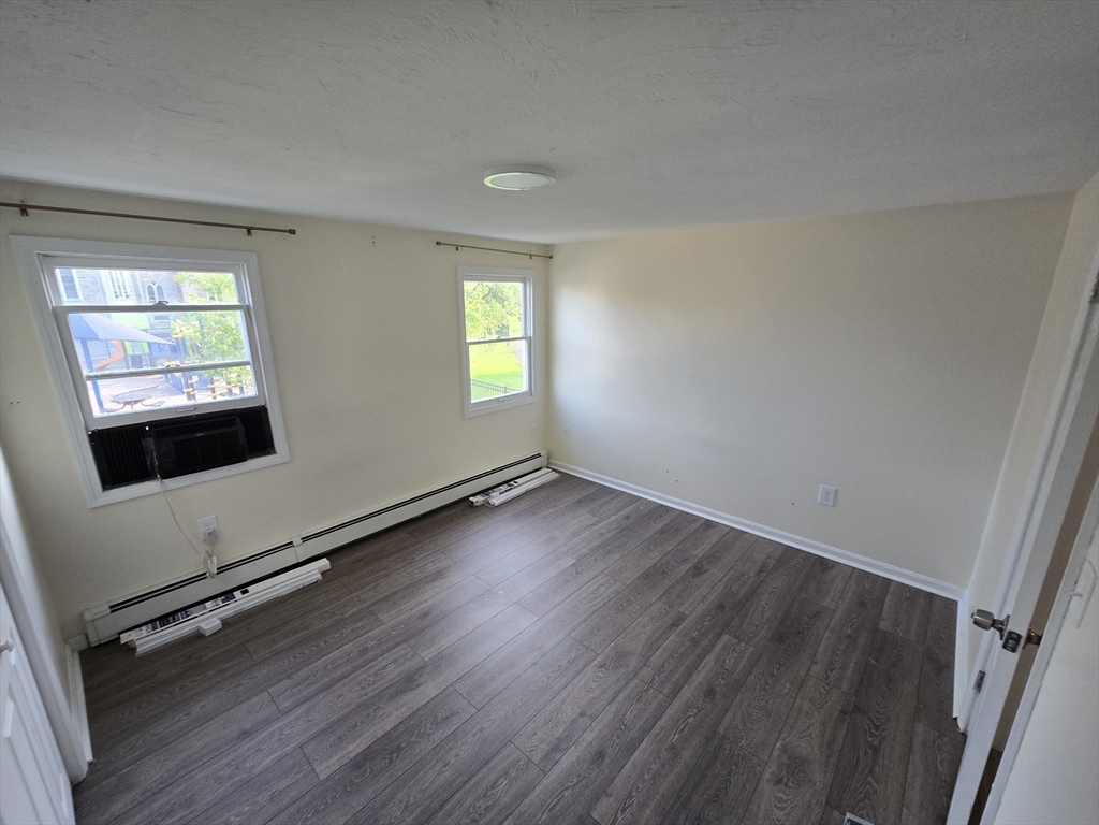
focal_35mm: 13
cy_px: 412
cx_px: 550
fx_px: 413
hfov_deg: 106.2
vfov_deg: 89.9
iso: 100
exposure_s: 1/60
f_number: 2.2
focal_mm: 2.2
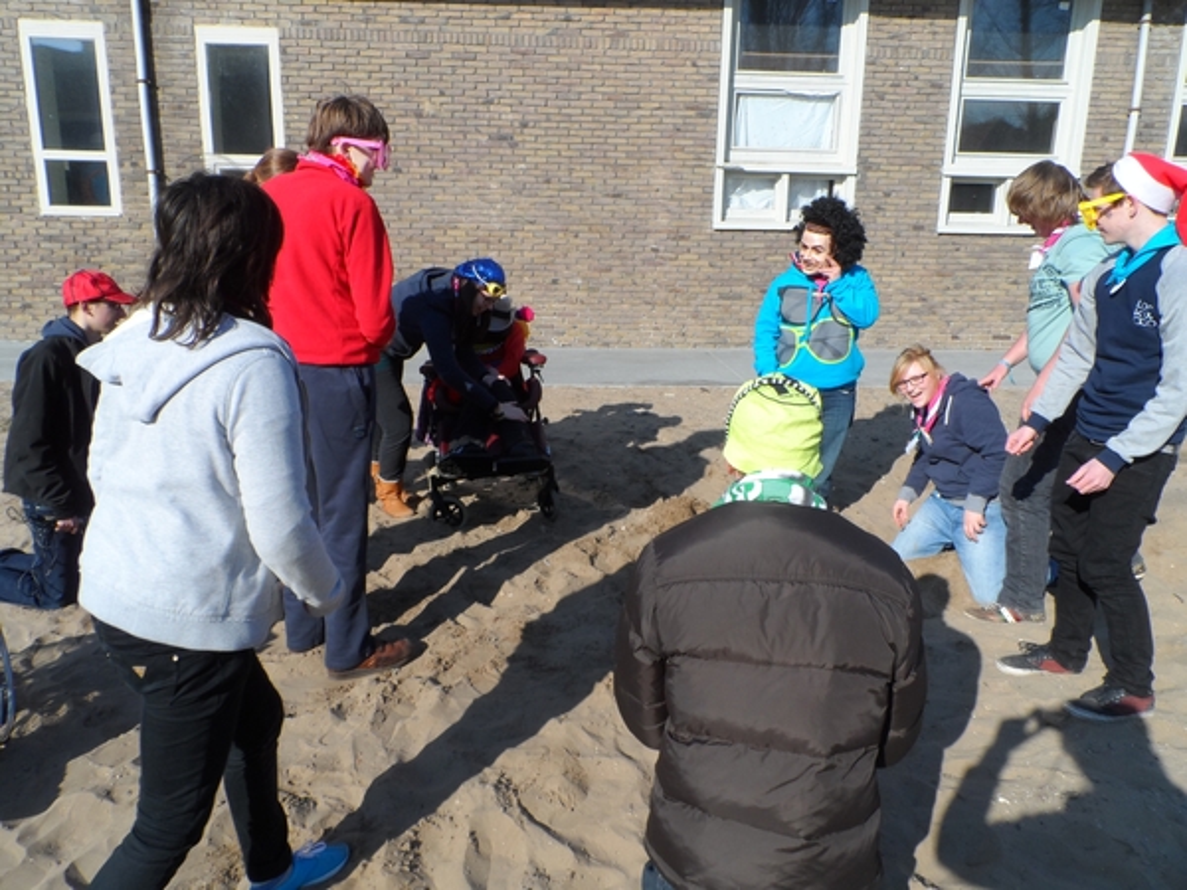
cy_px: 445
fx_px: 823
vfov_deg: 56.8
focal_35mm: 24
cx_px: 594
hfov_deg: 71.6
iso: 80
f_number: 4.5
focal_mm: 4
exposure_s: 1/500
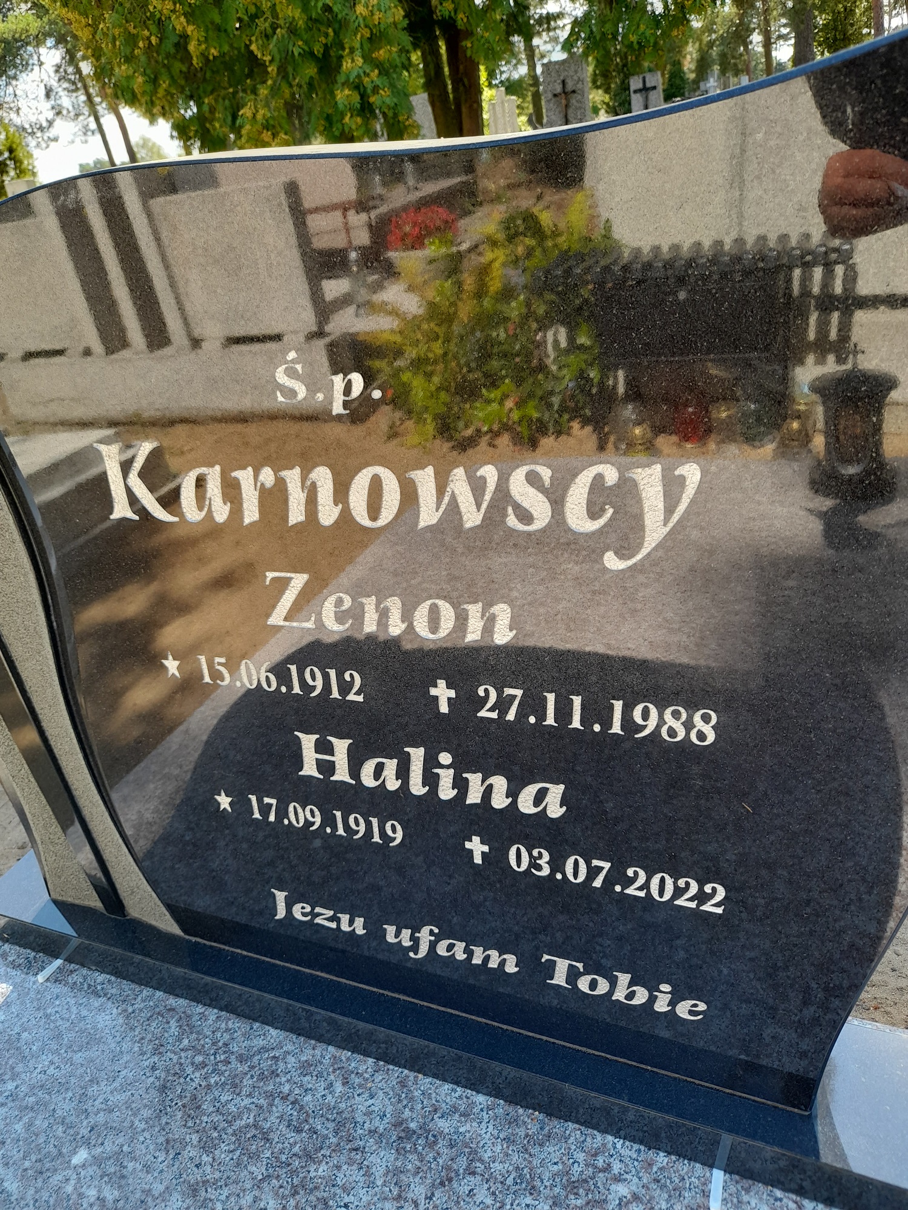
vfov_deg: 69.4
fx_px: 874
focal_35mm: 25
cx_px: 454
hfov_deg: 54.9
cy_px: 605
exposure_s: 1/100
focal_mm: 4.6
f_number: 2
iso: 32
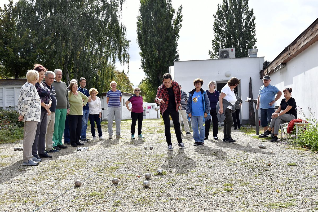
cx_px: 159
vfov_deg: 35.5
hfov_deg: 51.3
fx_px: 331
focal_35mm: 38
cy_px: 106
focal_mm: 25
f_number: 6.3
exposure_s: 1/2000
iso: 800
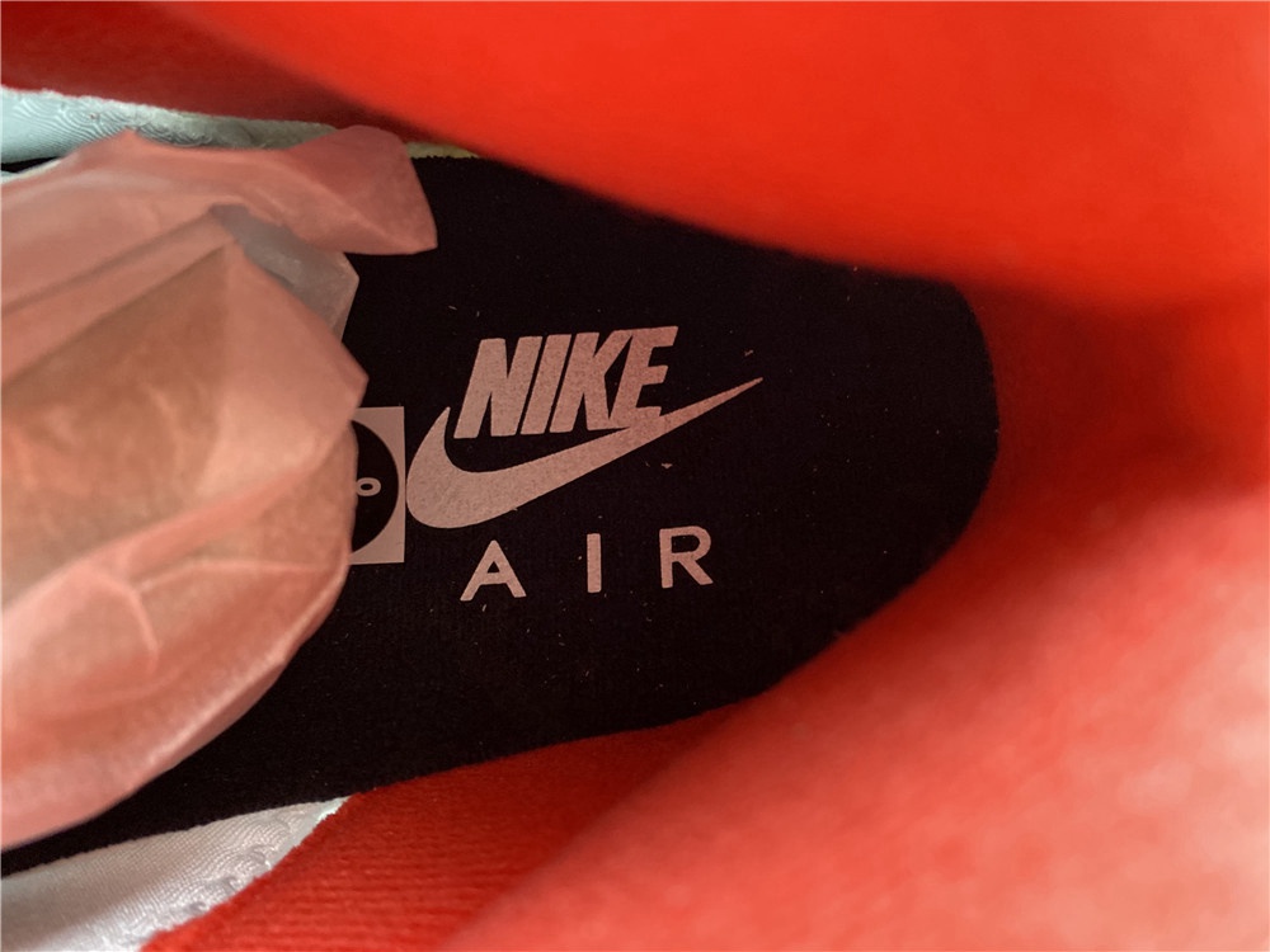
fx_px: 954
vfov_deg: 53.1
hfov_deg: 67.3
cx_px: 635
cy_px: 476
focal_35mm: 26
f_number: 1.8
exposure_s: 1/25
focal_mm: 4.25
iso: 500
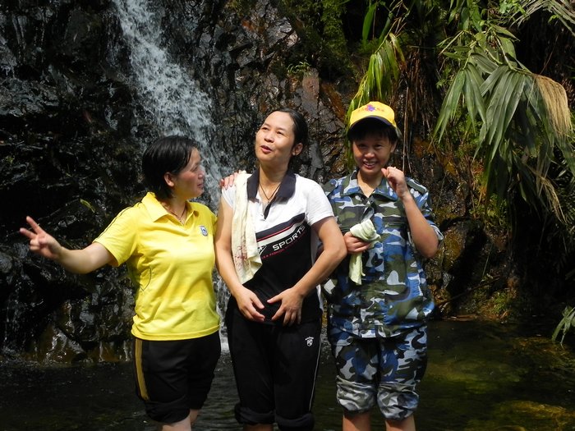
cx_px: 288
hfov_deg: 26.0
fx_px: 1246
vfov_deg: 19.6
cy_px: 216
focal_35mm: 75
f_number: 5.6
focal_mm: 13.4
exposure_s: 1/258
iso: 160
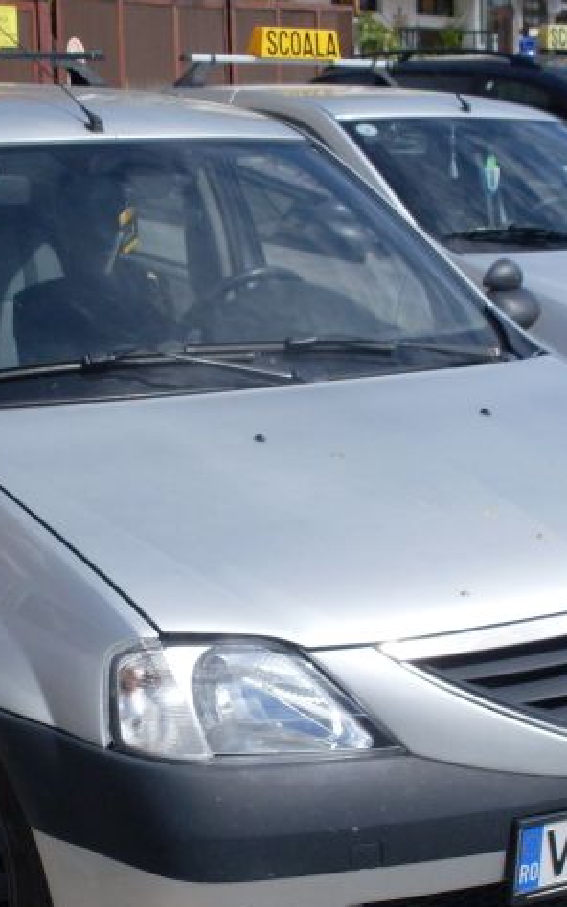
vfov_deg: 30.1
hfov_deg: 18.9
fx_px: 1682
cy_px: 559
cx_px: 100
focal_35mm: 68
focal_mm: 6.3
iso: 80
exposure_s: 1/350
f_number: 8.4
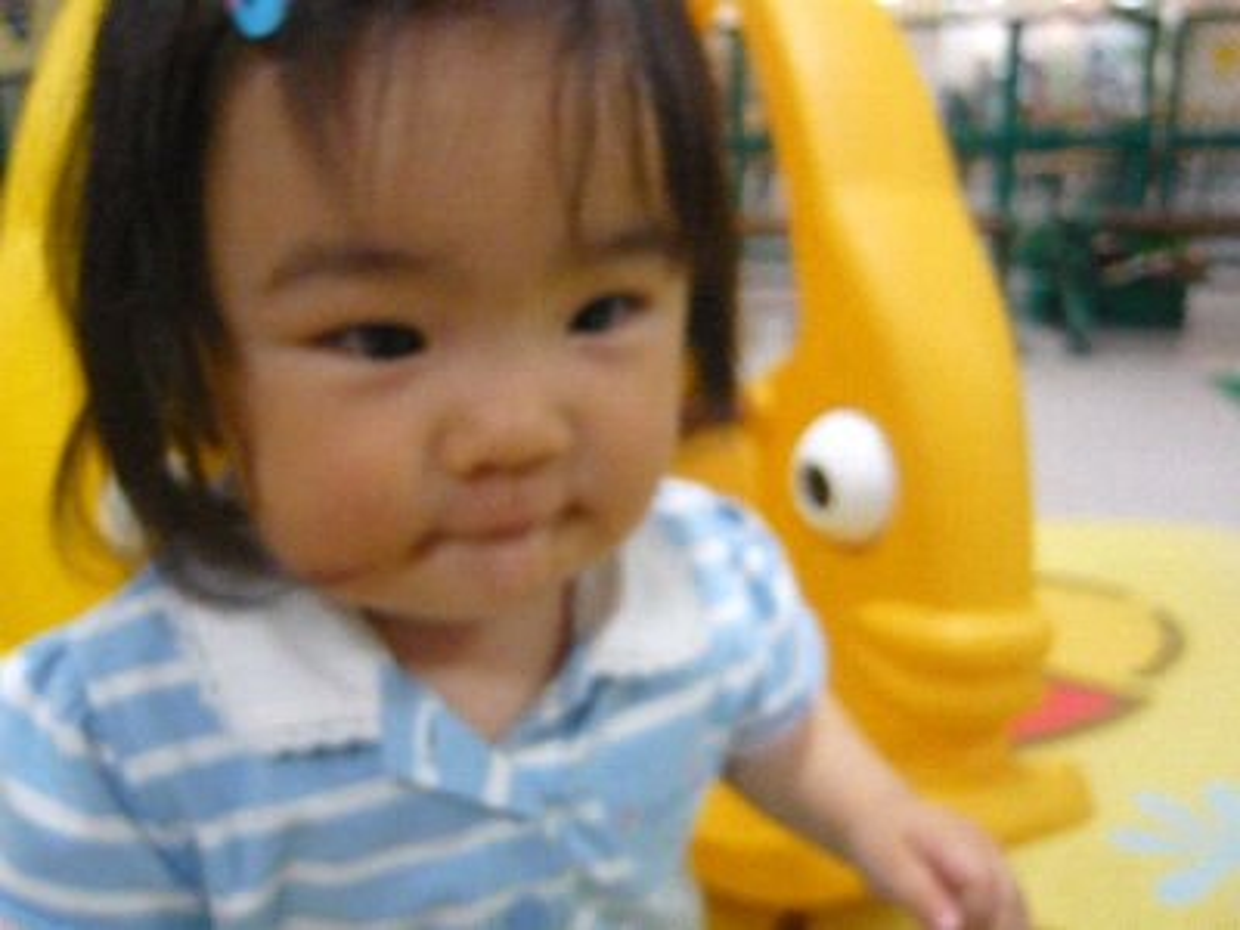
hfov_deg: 63.4
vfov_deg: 49.7
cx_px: 620
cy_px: 465
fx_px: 1003
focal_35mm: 28
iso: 400
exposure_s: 1/60
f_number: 2.8
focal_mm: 4.6
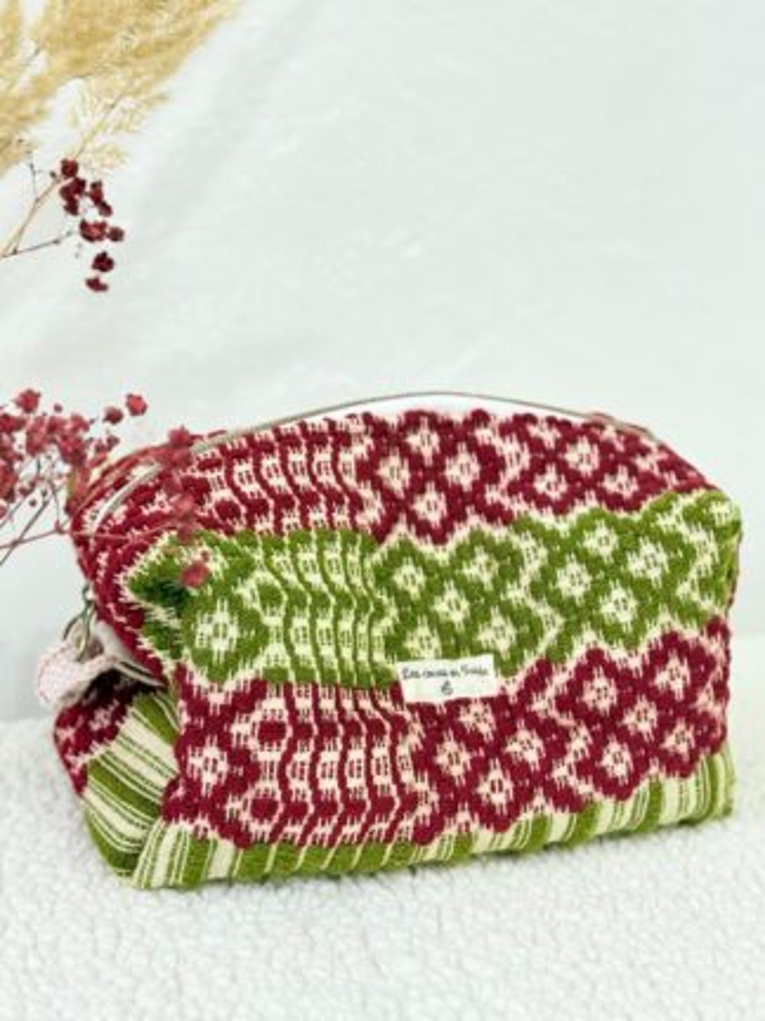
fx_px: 1414
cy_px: 510
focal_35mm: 48
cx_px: 382
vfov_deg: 39.7
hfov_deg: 30.3
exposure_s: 1/50
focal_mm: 6.76
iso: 160
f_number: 1.78
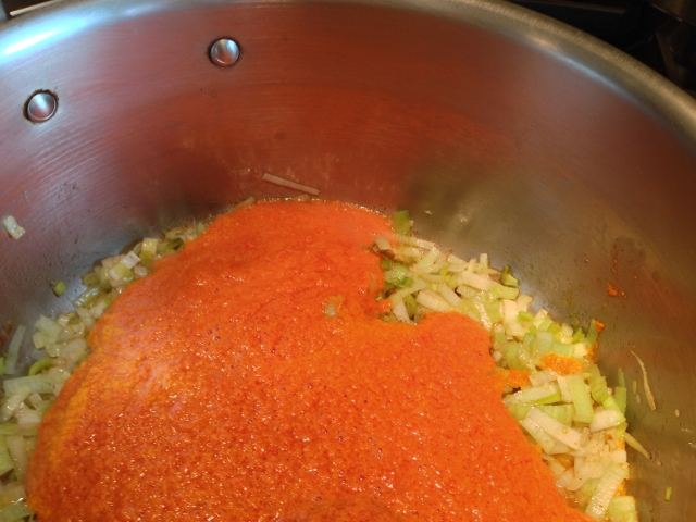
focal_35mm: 33
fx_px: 664
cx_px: 348
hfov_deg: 55.4
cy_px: 261
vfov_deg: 42.9
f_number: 2.4
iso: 50
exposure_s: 1/20
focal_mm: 4.12
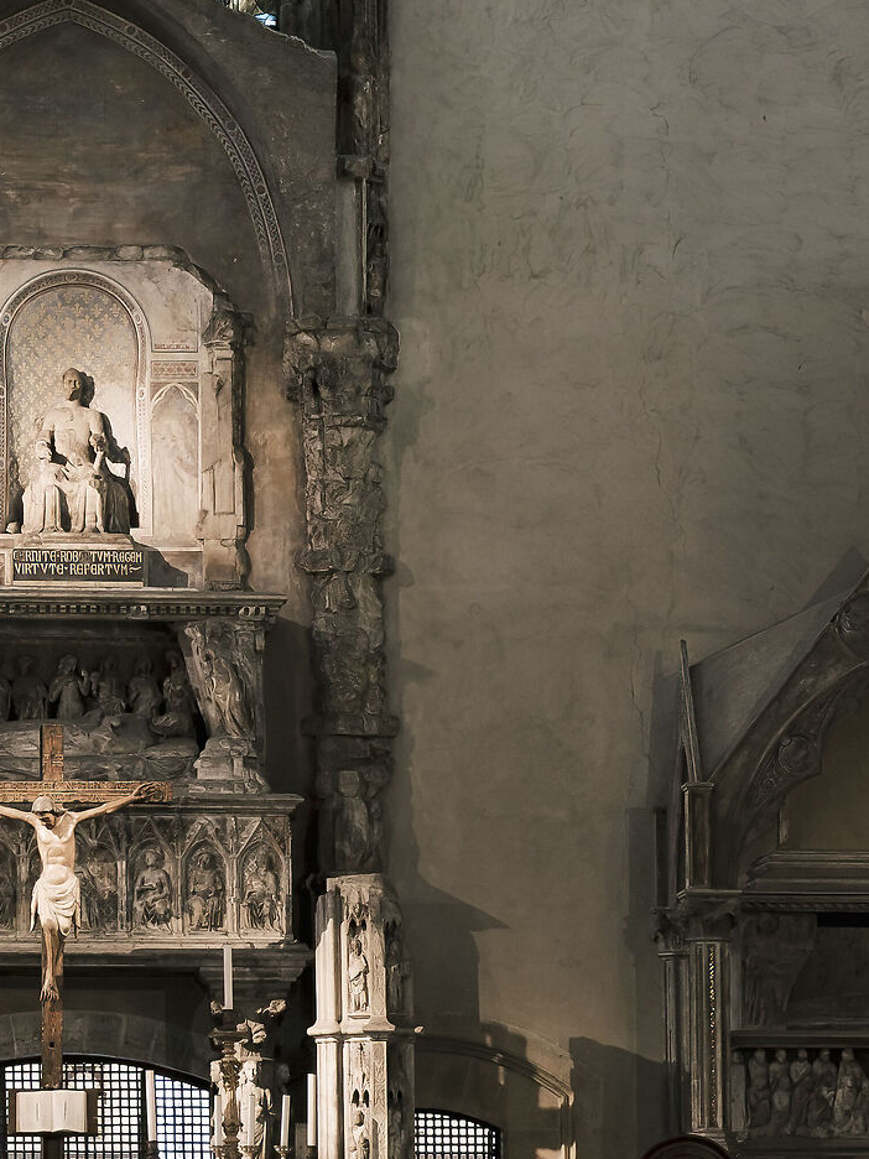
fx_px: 3950
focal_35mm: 118
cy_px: 363
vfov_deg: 16.6
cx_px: -30
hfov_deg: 12.4
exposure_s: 1
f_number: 4.5
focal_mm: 23
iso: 200
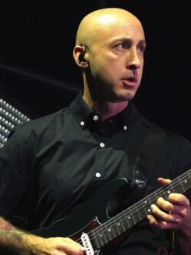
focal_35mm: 264
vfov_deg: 7.5
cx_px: 92
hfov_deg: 5.6
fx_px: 1943
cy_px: 117
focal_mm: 78
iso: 1000
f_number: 5
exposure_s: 1/160
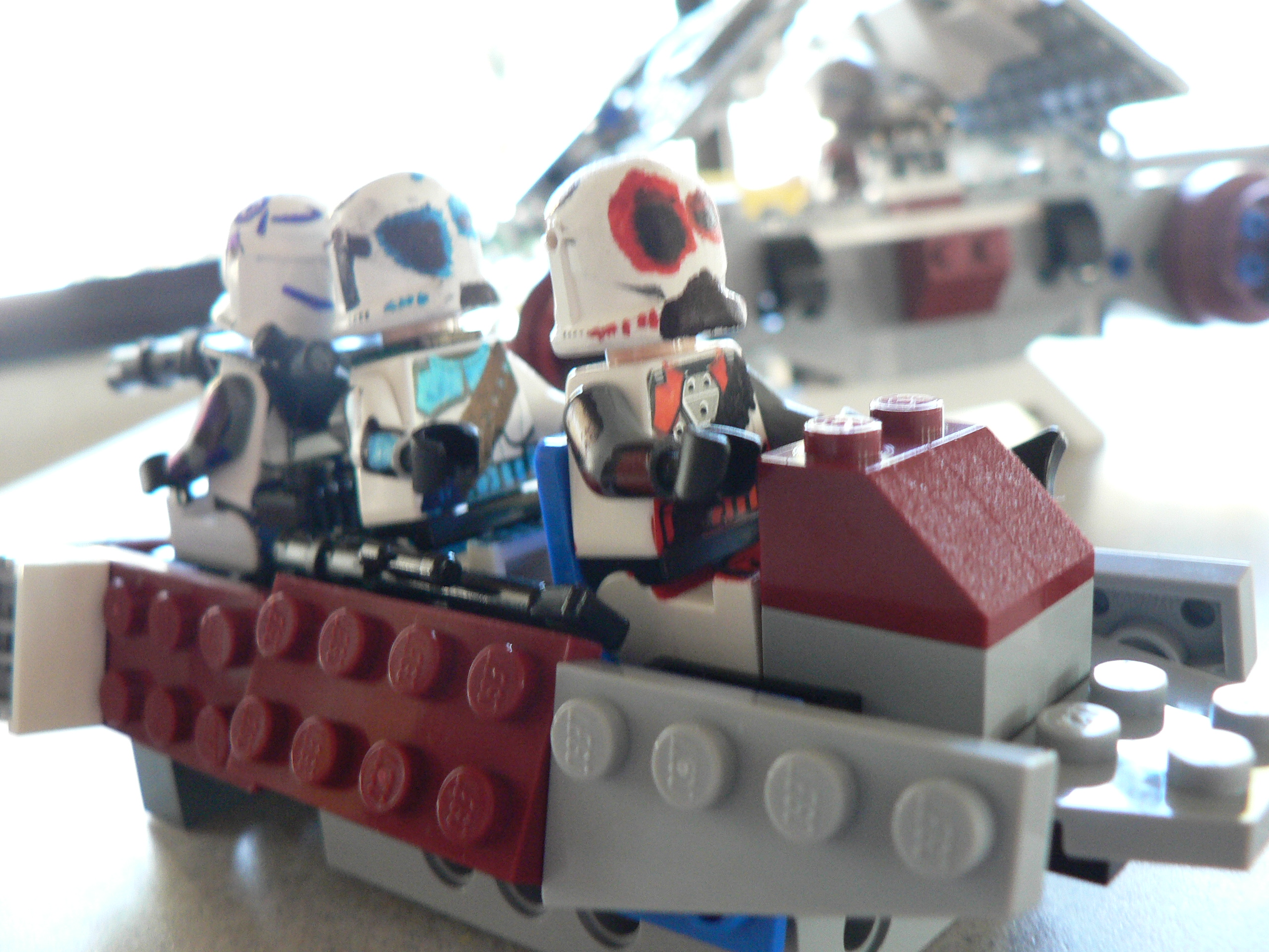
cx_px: 634
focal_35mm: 36
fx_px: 1320
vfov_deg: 39.7
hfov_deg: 51.4
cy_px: 476
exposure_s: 1/13
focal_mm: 6
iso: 200
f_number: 2.8
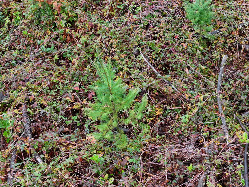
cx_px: 124
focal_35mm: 70
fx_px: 504
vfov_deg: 21.0
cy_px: 94
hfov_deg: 27.8
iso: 100
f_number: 2.8
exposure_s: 1/120
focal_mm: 19.35
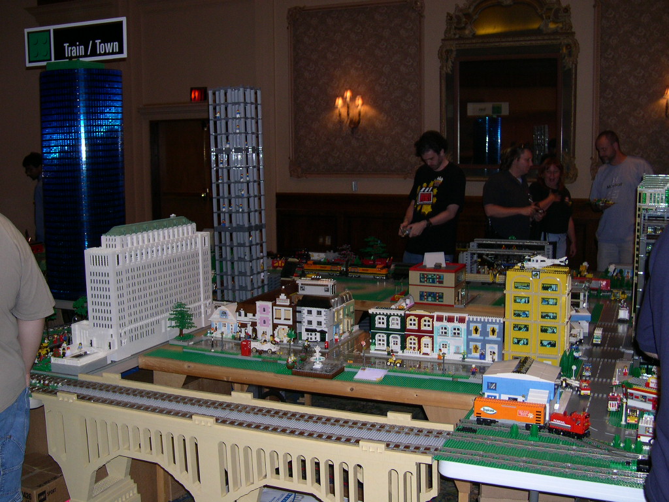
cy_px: 251
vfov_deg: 37.7
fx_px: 734
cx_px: 334
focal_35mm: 38
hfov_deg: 49.0
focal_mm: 8
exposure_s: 1/60
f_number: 2.8
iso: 171
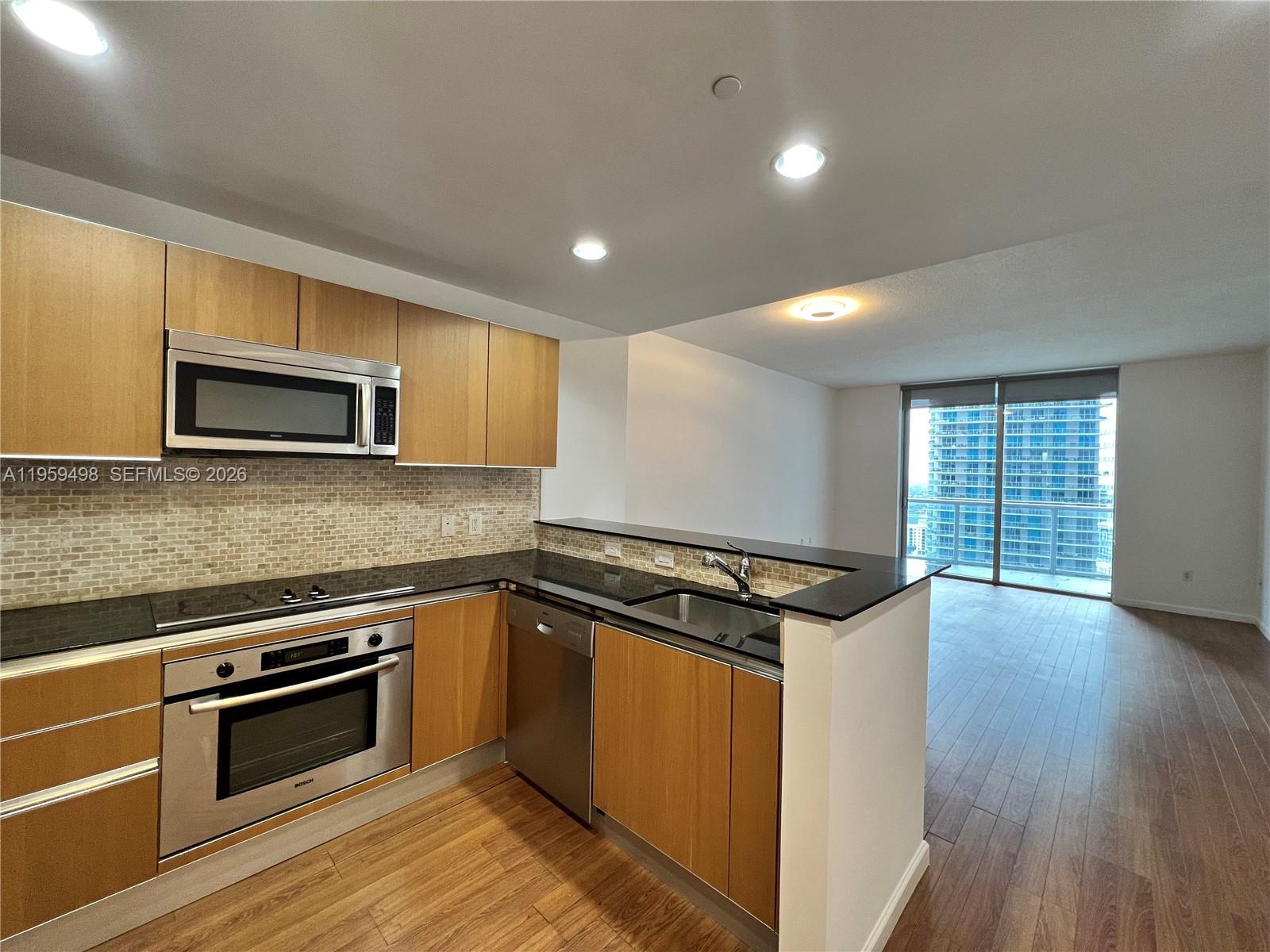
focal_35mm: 13
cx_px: 635
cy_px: 476
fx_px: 477
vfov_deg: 89.9
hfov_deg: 106.2
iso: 160
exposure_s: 1/60
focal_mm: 1.57
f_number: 1.8
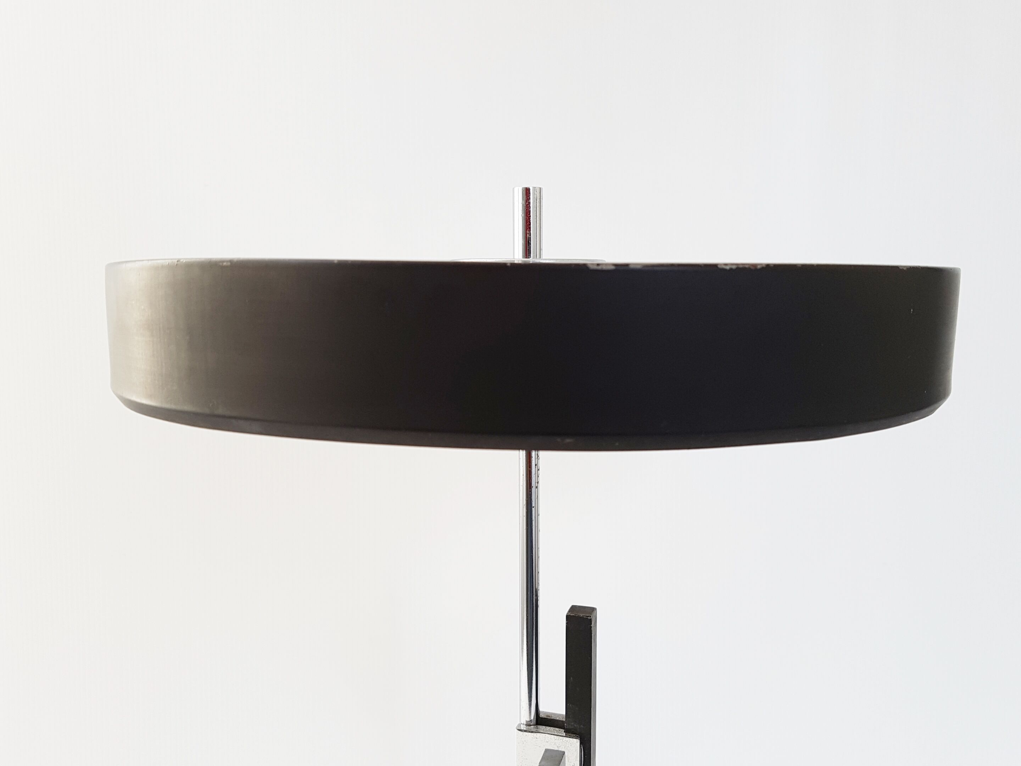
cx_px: 510
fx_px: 767
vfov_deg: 53.1
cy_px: 383
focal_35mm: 26
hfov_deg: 67.3
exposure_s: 1/100
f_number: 1.7
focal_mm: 4.2
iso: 64
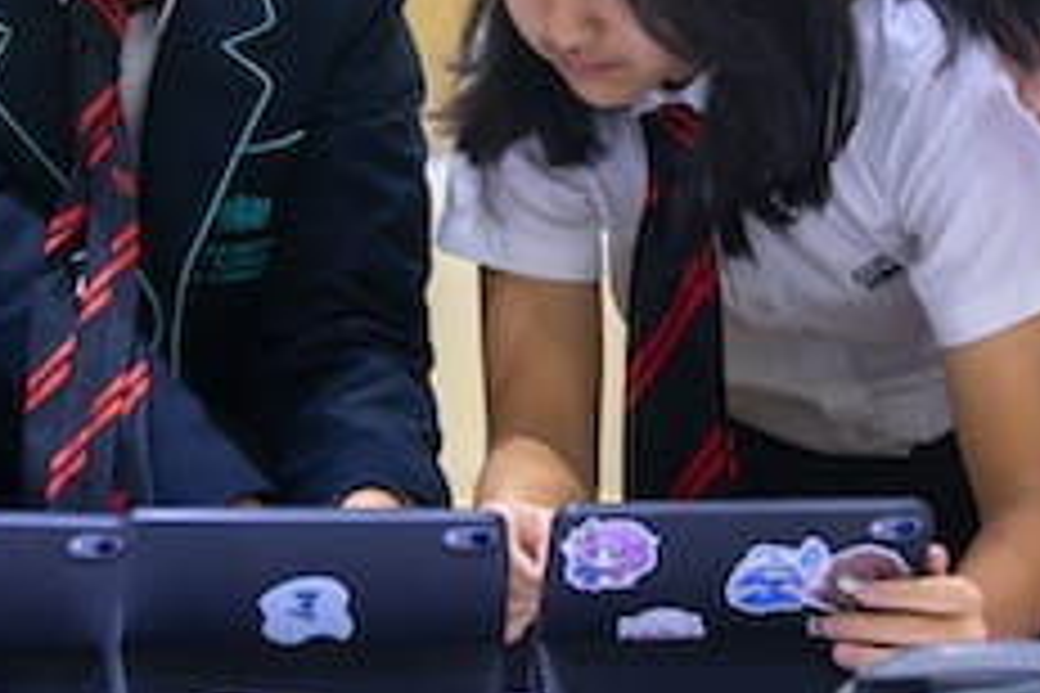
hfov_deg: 8.1
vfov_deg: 5.4
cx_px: 495
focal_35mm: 254
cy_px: 162
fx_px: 7337
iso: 800
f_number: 2.8
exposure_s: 1/125
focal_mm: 98
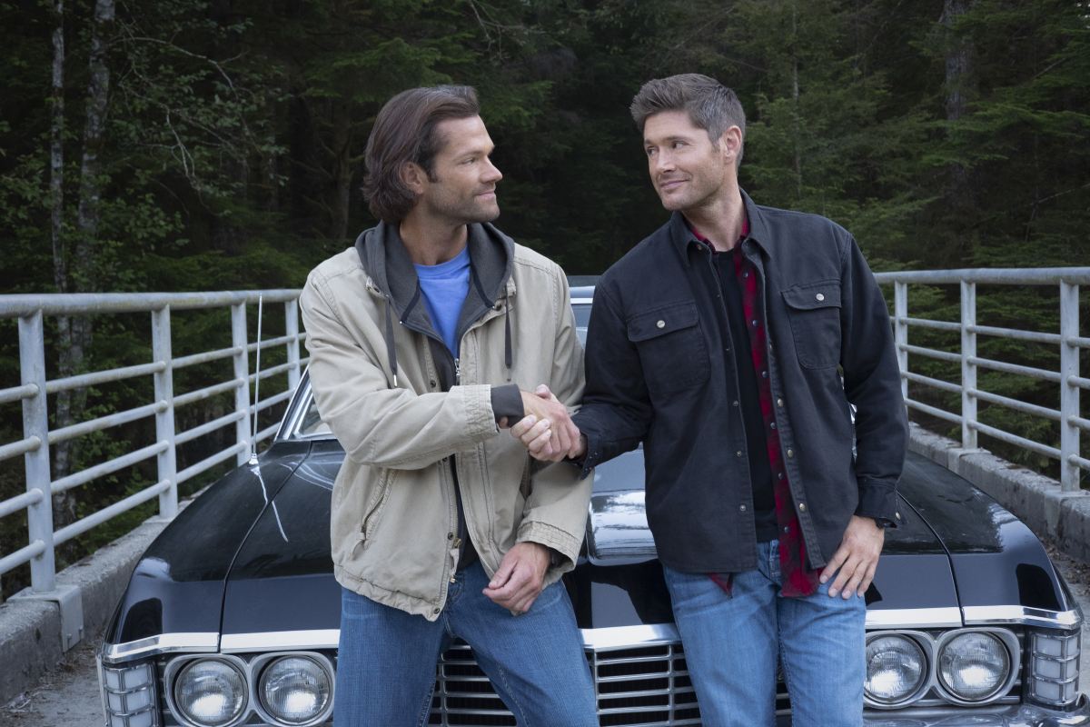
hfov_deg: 37.5
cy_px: 364
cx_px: 545
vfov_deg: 25.5
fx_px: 1605
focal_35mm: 53
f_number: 8
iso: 800
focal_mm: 35
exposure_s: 1/60
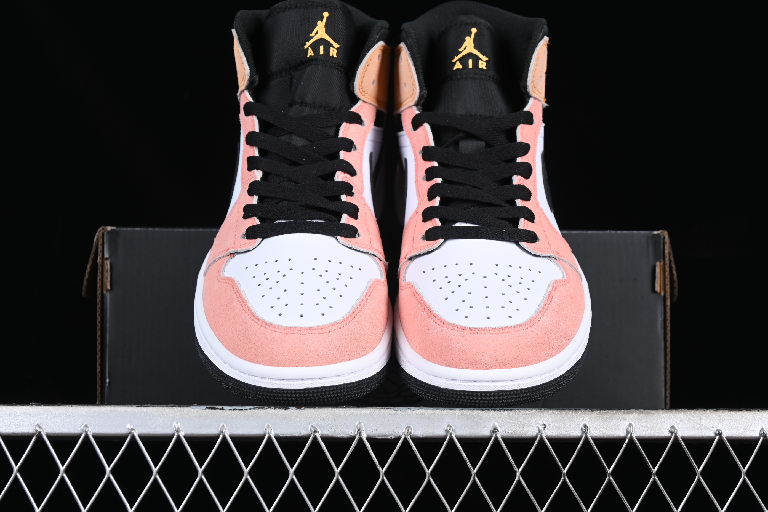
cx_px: 384
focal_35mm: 75
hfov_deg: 27.0
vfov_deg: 18.2
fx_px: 1600
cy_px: 256
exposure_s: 1/80
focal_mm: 50
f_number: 7.1
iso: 160
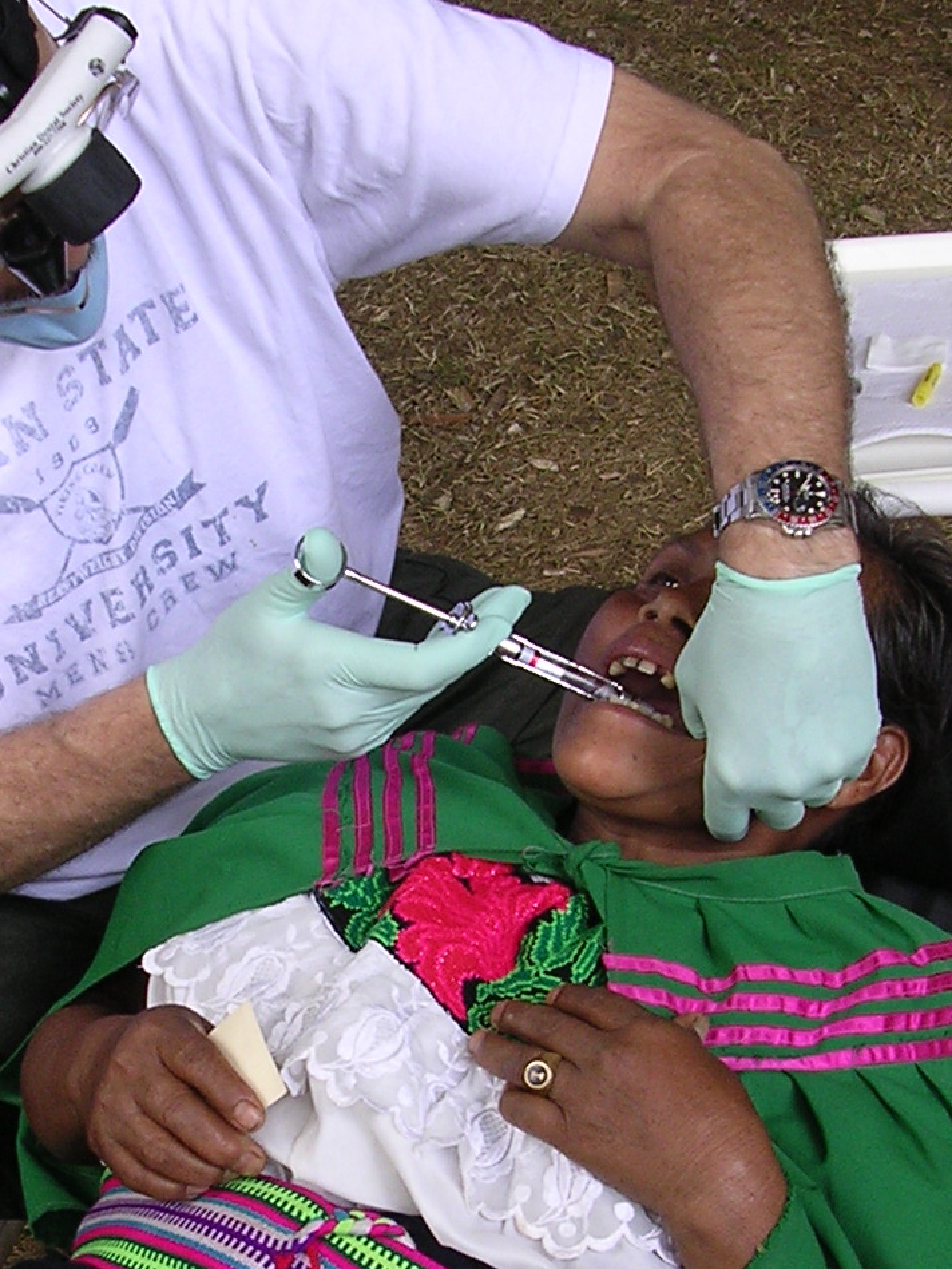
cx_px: 310
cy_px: 955
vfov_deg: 23.6
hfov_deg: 17.9
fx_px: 3006
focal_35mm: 82
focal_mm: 5.8
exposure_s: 1/94.4
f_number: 2.8
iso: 100
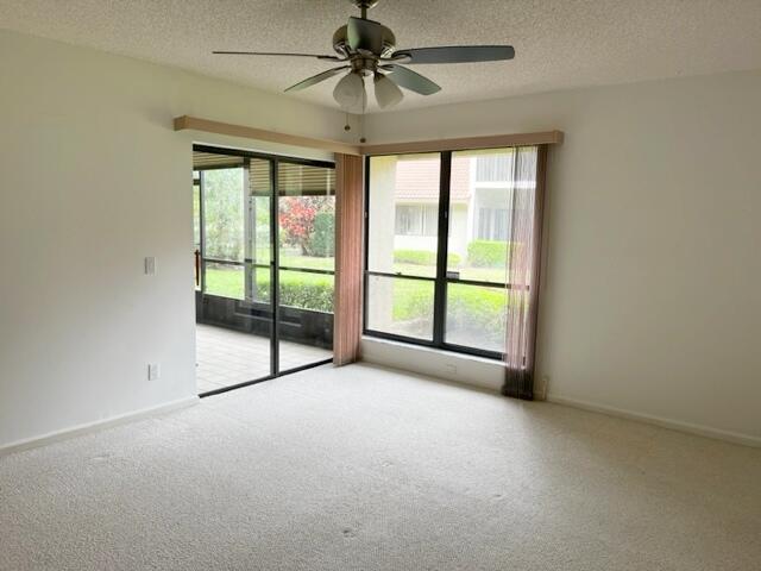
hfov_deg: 67.3
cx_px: 380
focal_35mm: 26
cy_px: 286
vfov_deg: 53.1
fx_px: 572
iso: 50
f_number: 1.6
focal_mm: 5.1
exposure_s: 1/123
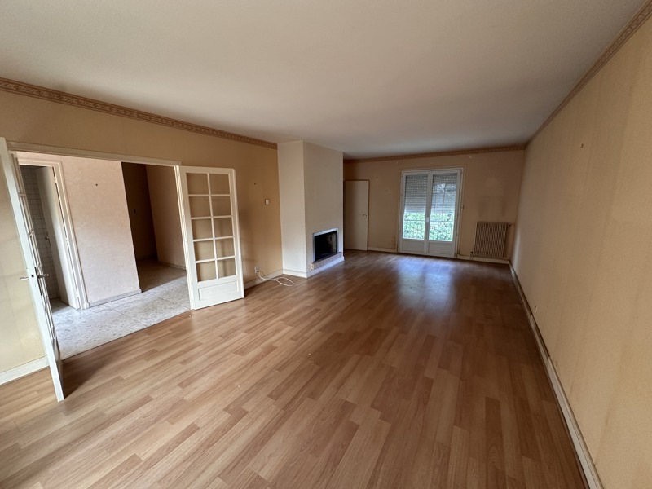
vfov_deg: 85.7
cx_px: 326
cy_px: 244
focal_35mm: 14
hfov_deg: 102.1
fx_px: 264
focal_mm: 2.22
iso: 320
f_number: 2.2
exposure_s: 1/62
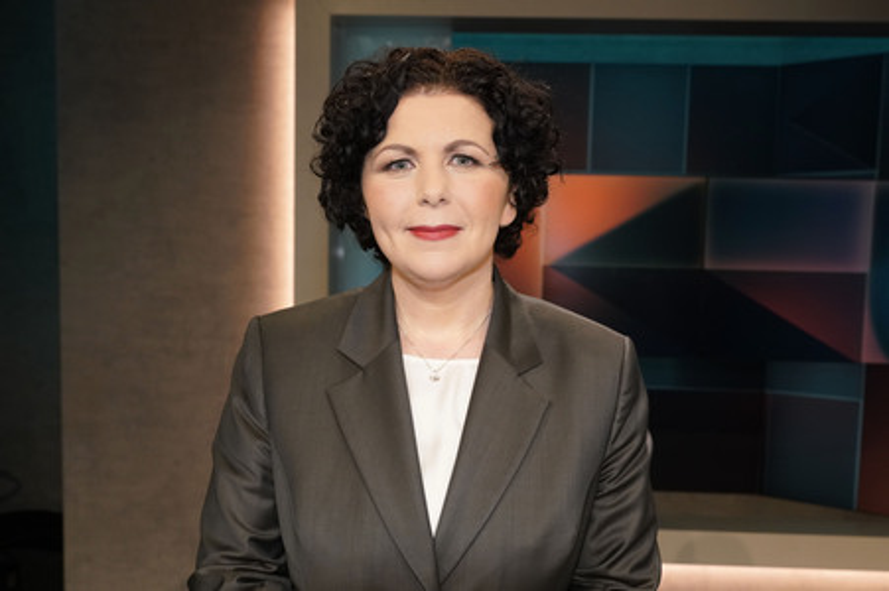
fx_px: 790
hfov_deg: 58.8
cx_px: 444
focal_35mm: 32
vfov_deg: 41.1
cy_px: 296
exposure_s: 1/125
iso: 2000
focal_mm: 32
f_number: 5.6
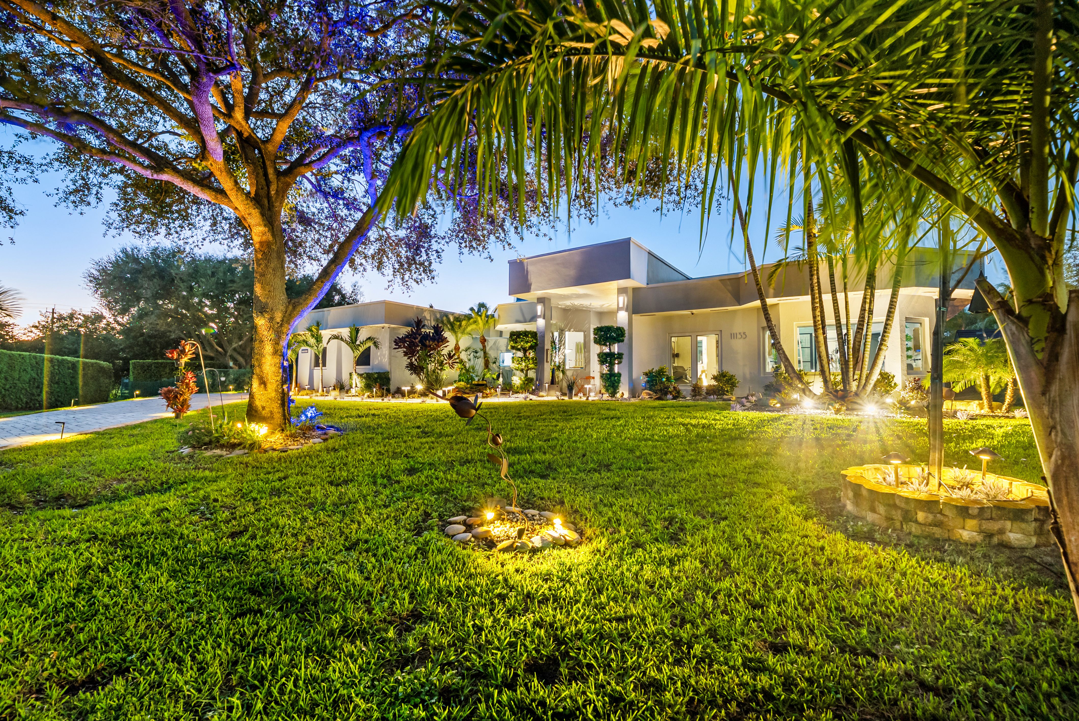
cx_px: 540
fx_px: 450
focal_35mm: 15
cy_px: 360
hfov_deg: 100.4
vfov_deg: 77.4
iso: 1000
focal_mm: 15
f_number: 8
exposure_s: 5
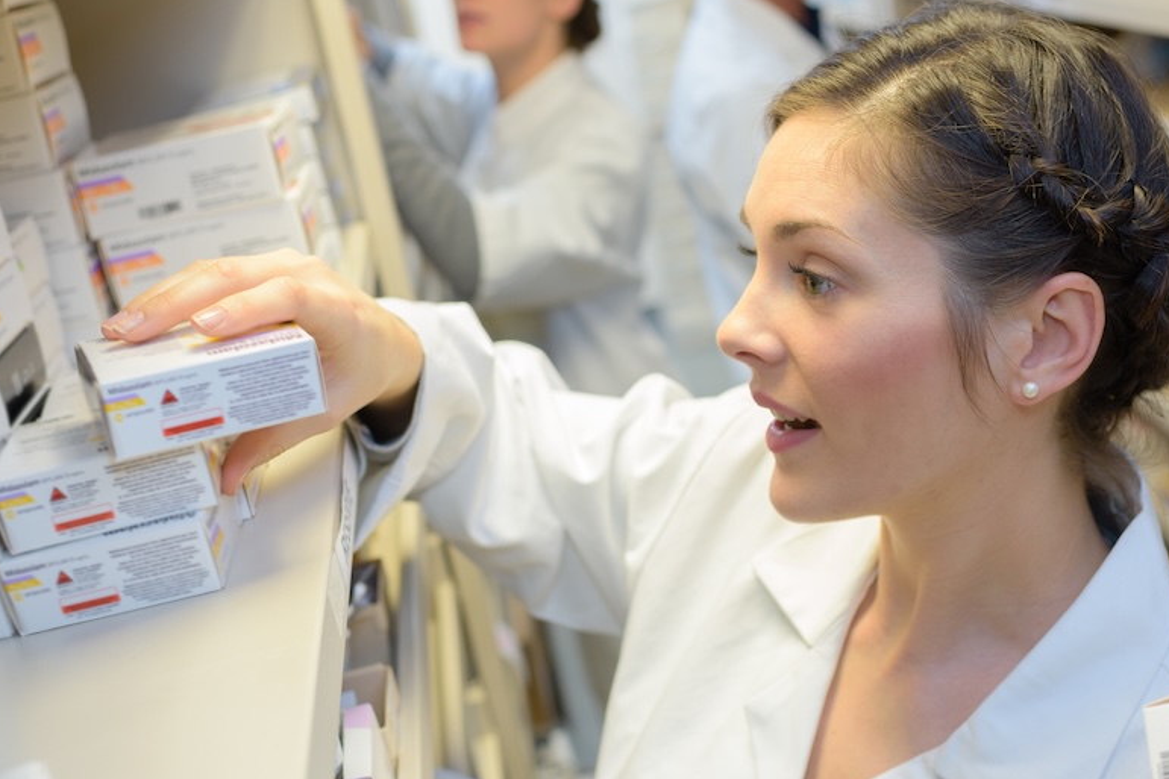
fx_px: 1591
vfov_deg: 27.5
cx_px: 624
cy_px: 356
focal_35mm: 49
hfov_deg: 40.3
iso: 400
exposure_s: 1/60
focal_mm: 35
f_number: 3.5
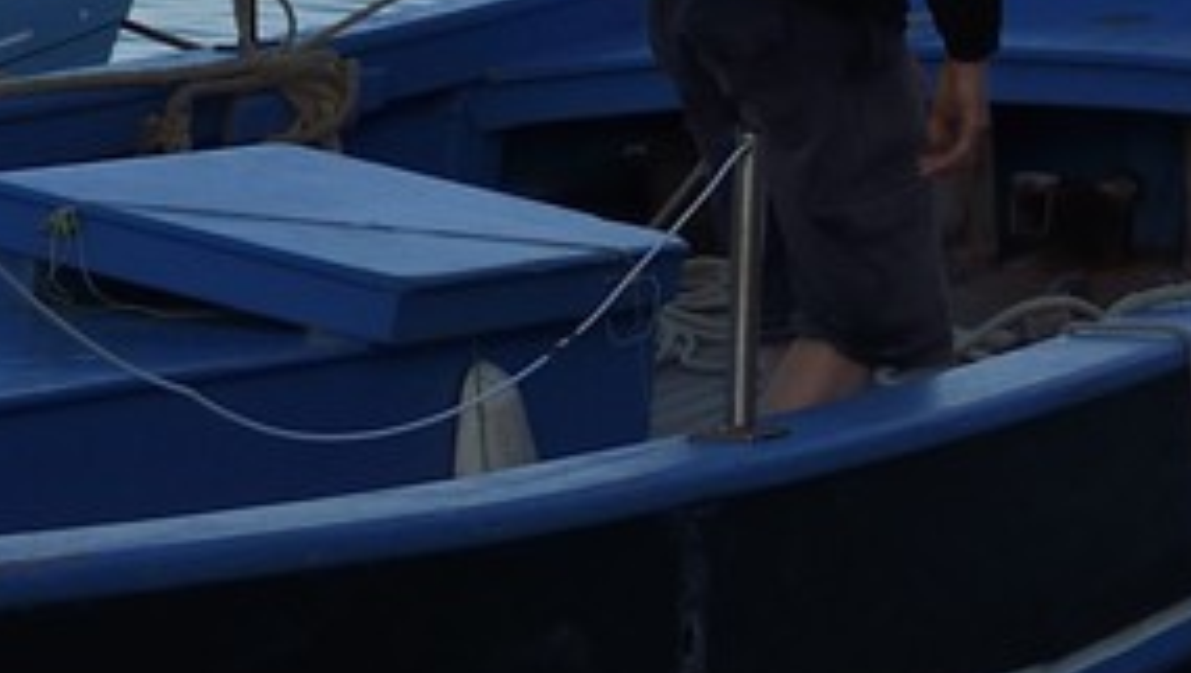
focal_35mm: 182
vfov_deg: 5.6
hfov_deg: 11.5
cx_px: 1523
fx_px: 5754
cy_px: -2274
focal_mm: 31
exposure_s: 1/250
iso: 200
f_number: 9
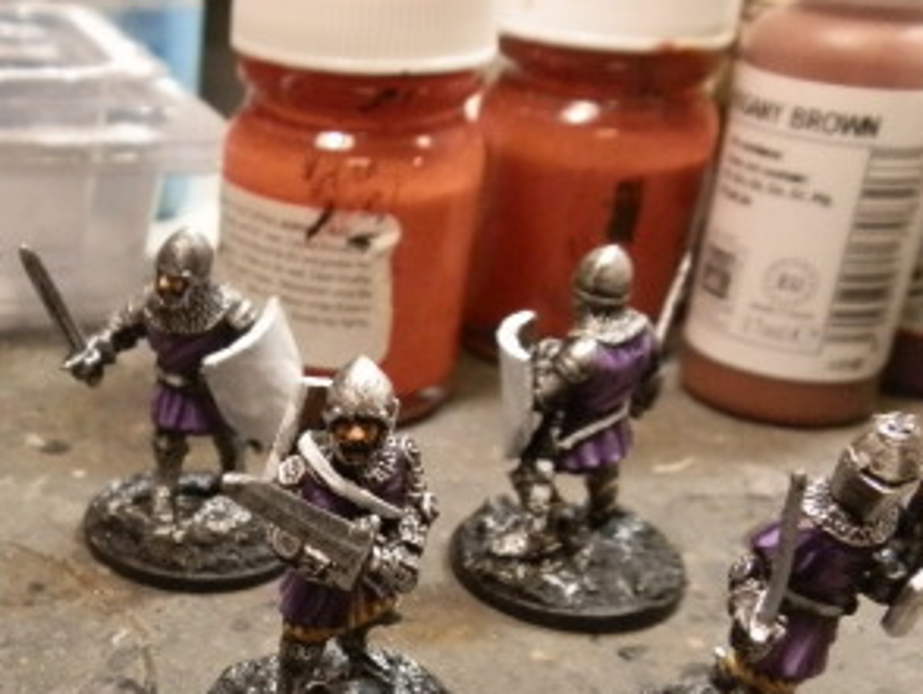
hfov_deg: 35.9
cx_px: 154
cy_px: 512
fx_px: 1361
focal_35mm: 51
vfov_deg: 28.2
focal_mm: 5
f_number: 3.1
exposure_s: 1/50
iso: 400
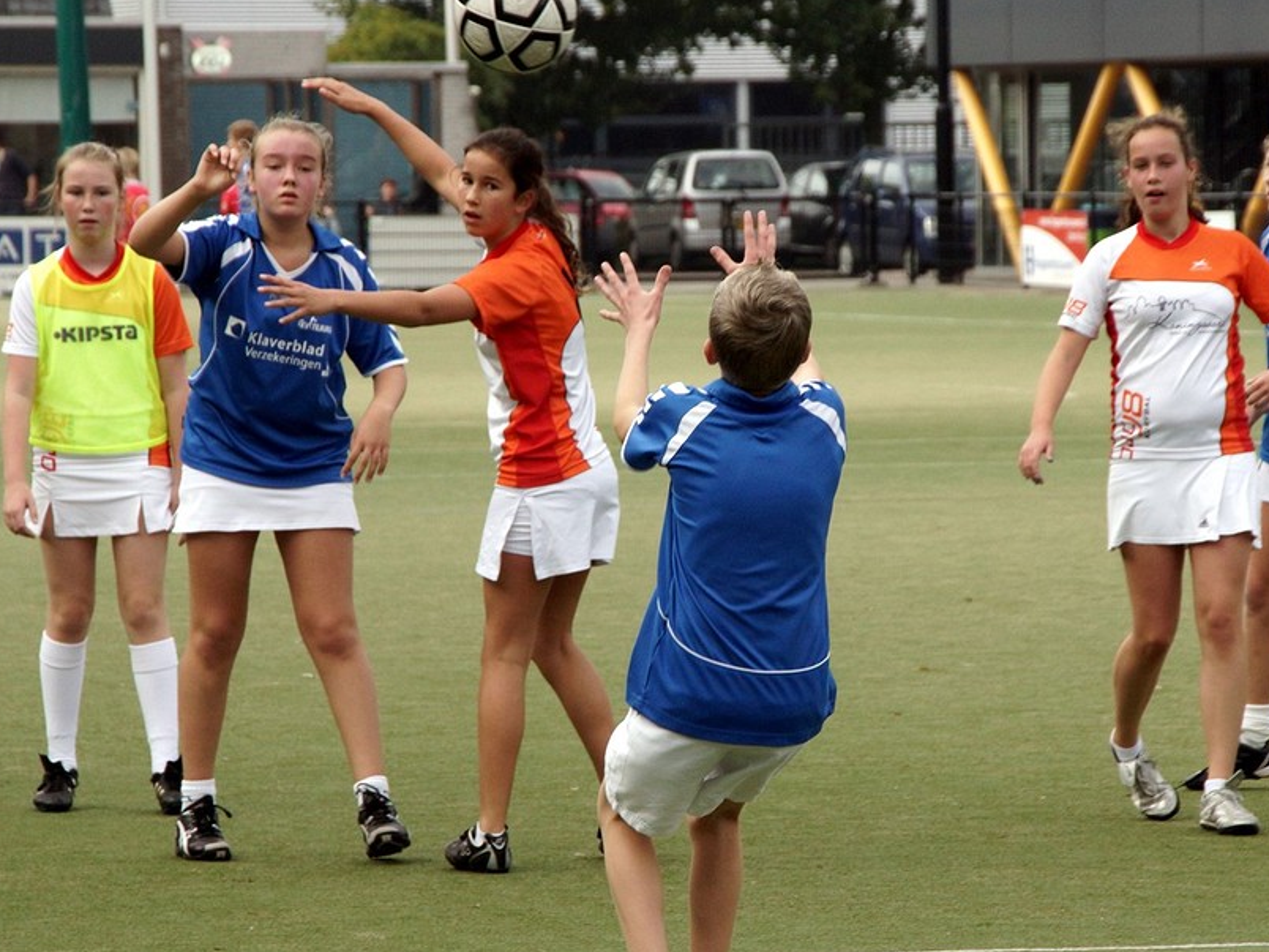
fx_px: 9421
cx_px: 657
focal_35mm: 257
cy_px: 459
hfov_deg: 7.7
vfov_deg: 5.8
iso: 640
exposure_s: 1/500
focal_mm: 140
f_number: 10
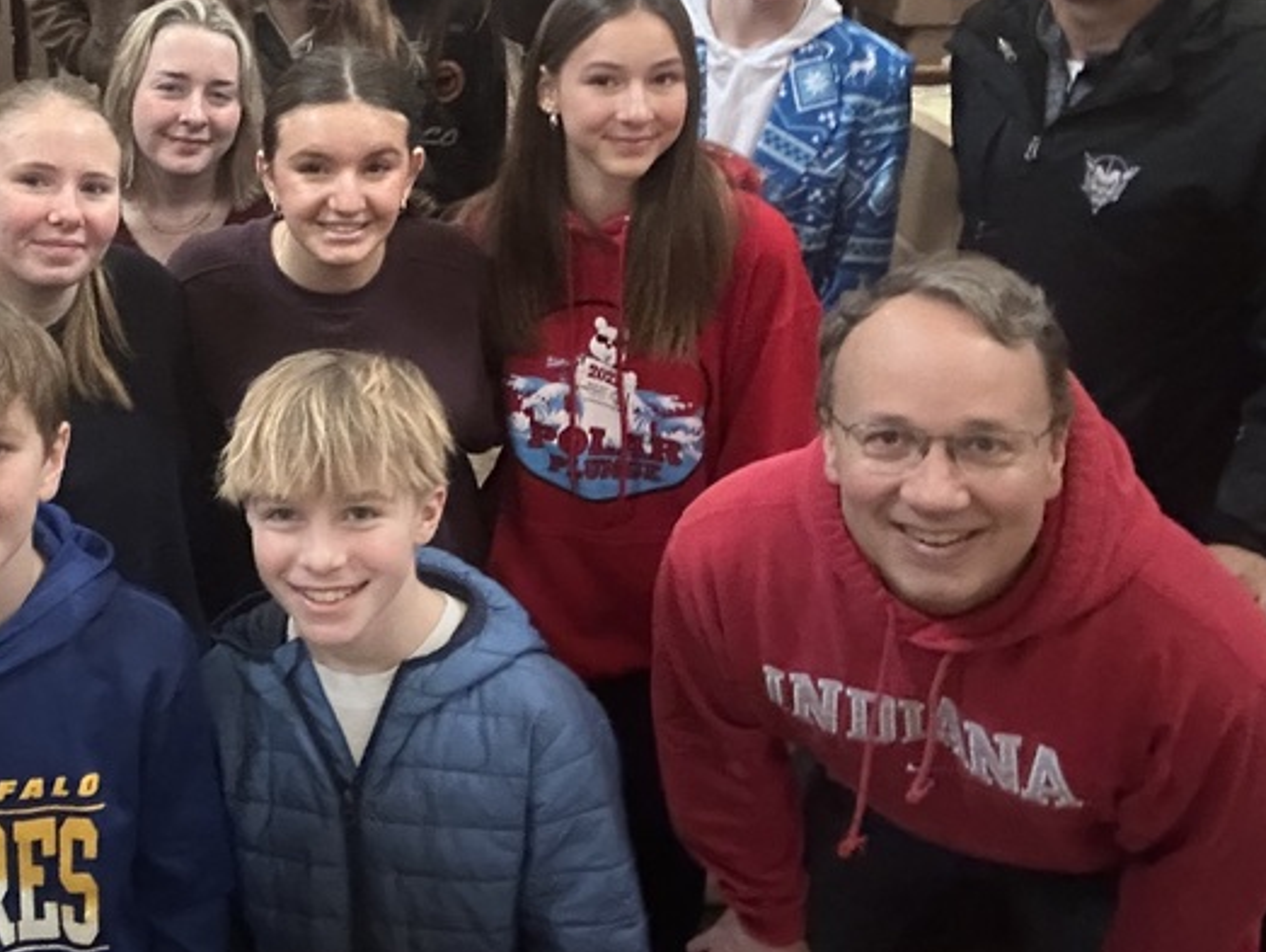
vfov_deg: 31.8
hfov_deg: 40.1
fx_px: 1647
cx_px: 230
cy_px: 271
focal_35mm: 45
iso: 640
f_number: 1.9
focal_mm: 2.69
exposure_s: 1/15
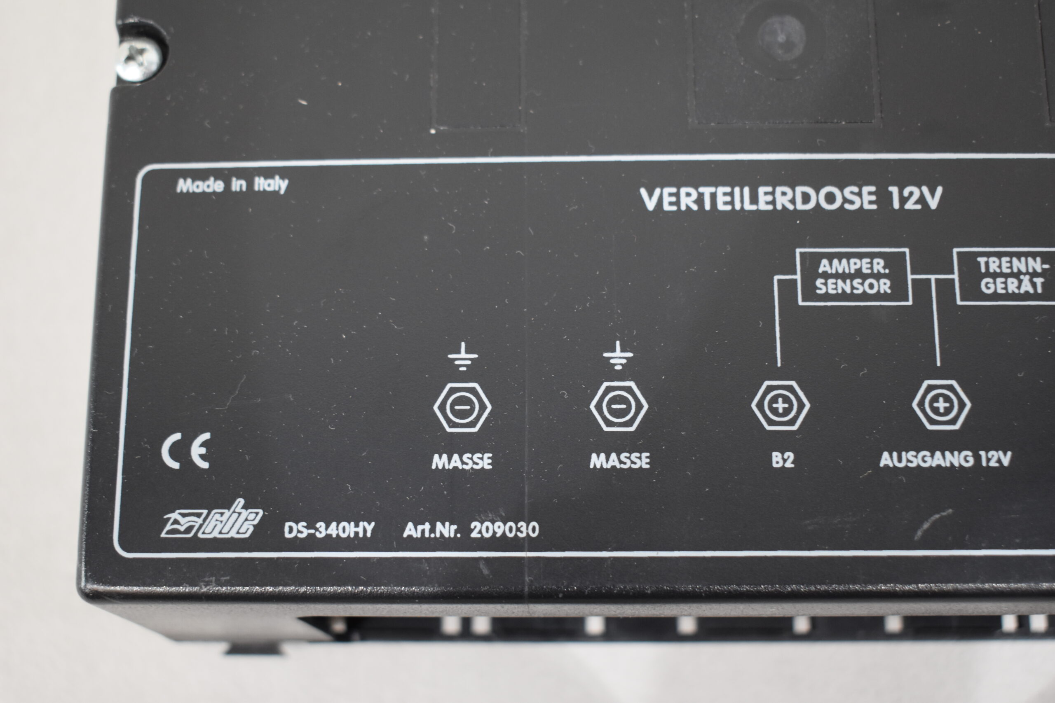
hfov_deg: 38.9
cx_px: 528
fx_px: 1495
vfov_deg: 26.5
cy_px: 352
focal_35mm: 51
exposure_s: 1/60
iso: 800
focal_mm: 34
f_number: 5.6
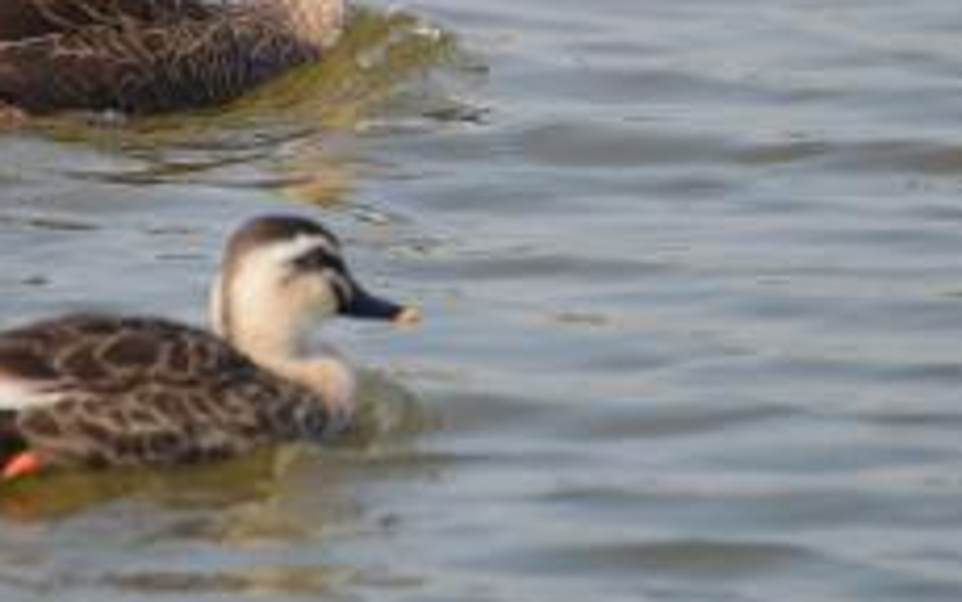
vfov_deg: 0.9
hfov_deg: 1.5
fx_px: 37169
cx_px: 456
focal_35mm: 1417
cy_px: 119
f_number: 6.3
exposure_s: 1/400
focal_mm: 500
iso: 200
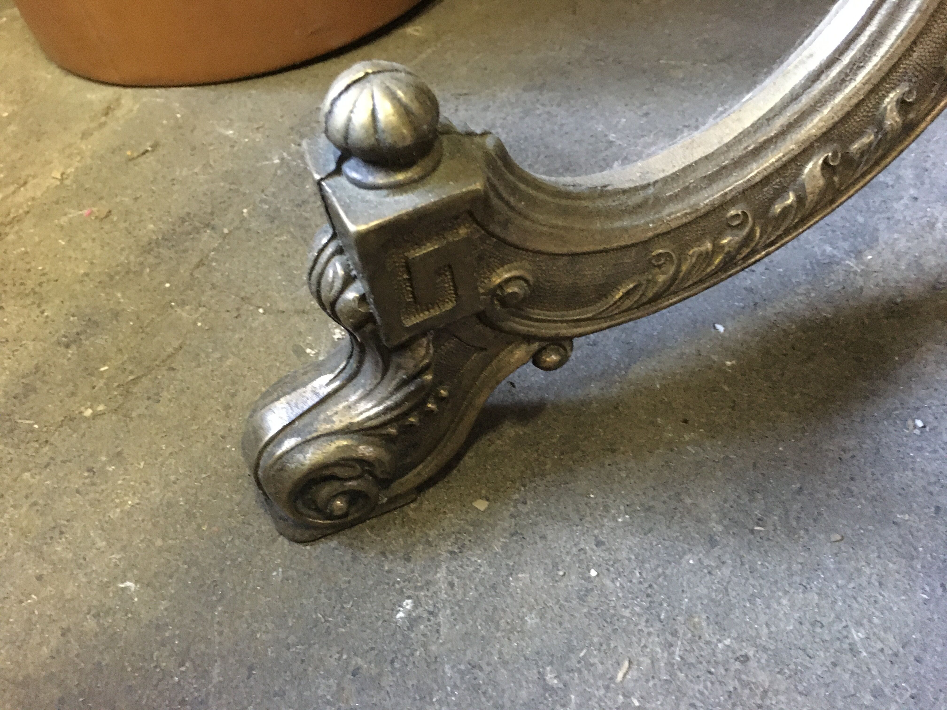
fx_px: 793
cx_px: 474
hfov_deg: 61.7
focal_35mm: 29
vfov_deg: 48.2
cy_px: 355
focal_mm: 4.15
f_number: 2.2
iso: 500
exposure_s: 1/17
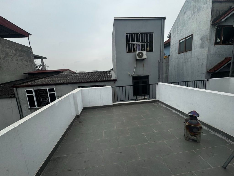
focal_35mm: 14
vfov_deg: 85.7
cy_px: 88
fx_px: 95
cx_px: 117
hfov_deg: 102.1
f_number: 2.2
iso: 40
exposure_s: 1/407
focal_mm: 2.22
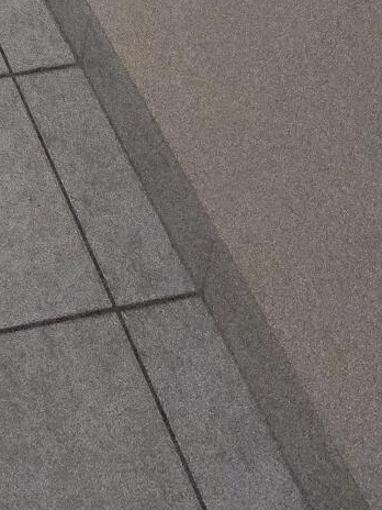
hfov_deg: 20.2
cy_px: -584
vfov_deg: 17.7
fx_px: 824
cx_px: -271
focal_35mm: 56
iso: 250
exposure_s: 1/60.2
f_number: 2.2
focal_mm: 2.2
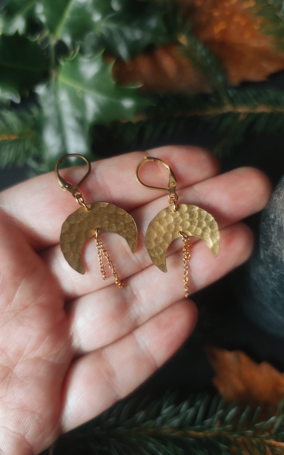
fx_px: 310
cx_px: 141
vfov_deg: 72.6
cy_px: 228
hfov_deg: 49.3
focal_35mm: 25
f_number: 1.65
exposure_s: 1/50
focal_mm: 6.19
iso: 640
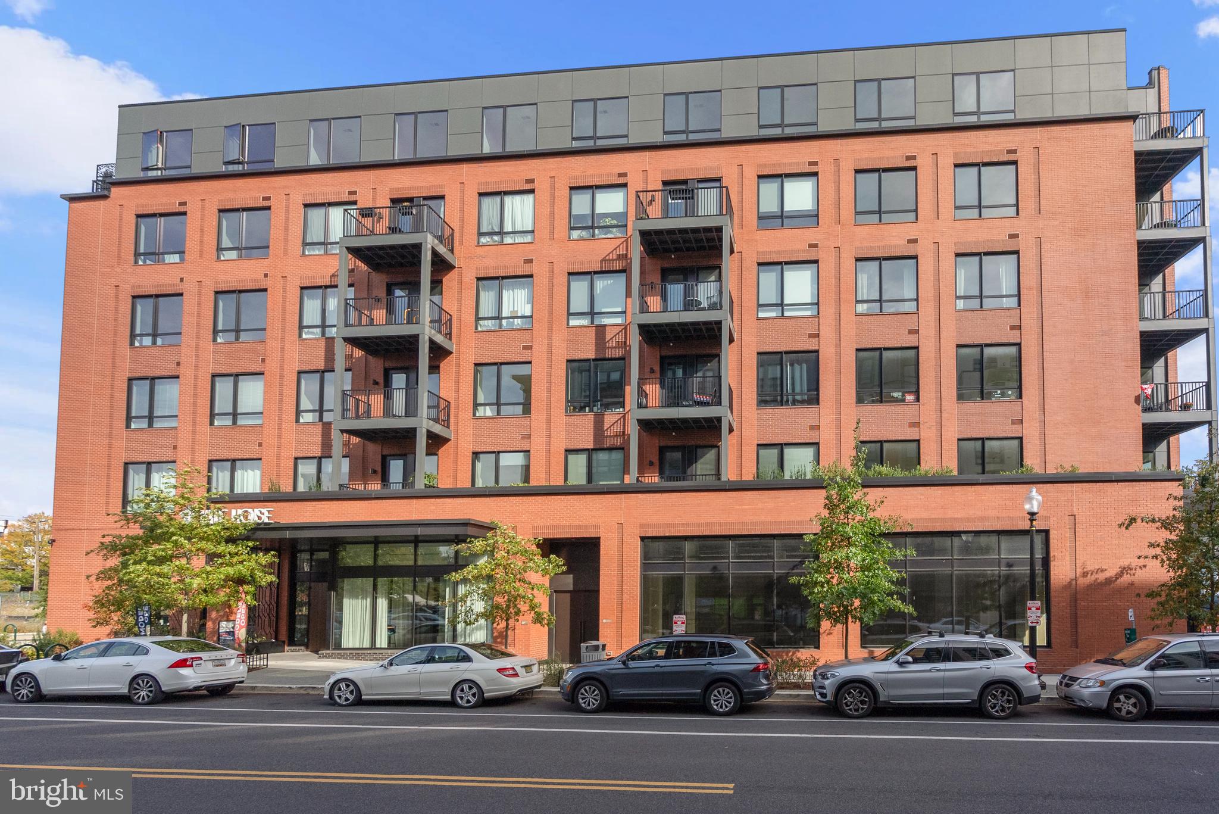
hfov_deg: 96.7
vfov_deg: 73.8
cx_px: 610
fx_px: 542
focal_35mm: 16
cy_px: 407
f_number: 8
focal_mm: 16
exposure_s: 1/1250
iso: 800
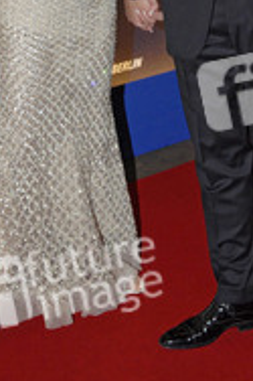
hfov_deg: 14.2
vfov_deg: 20.4
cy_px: -18
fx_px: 1014
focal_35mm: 96
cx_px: 119
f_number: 6.3
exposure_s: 1/125
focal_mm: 30
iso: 500
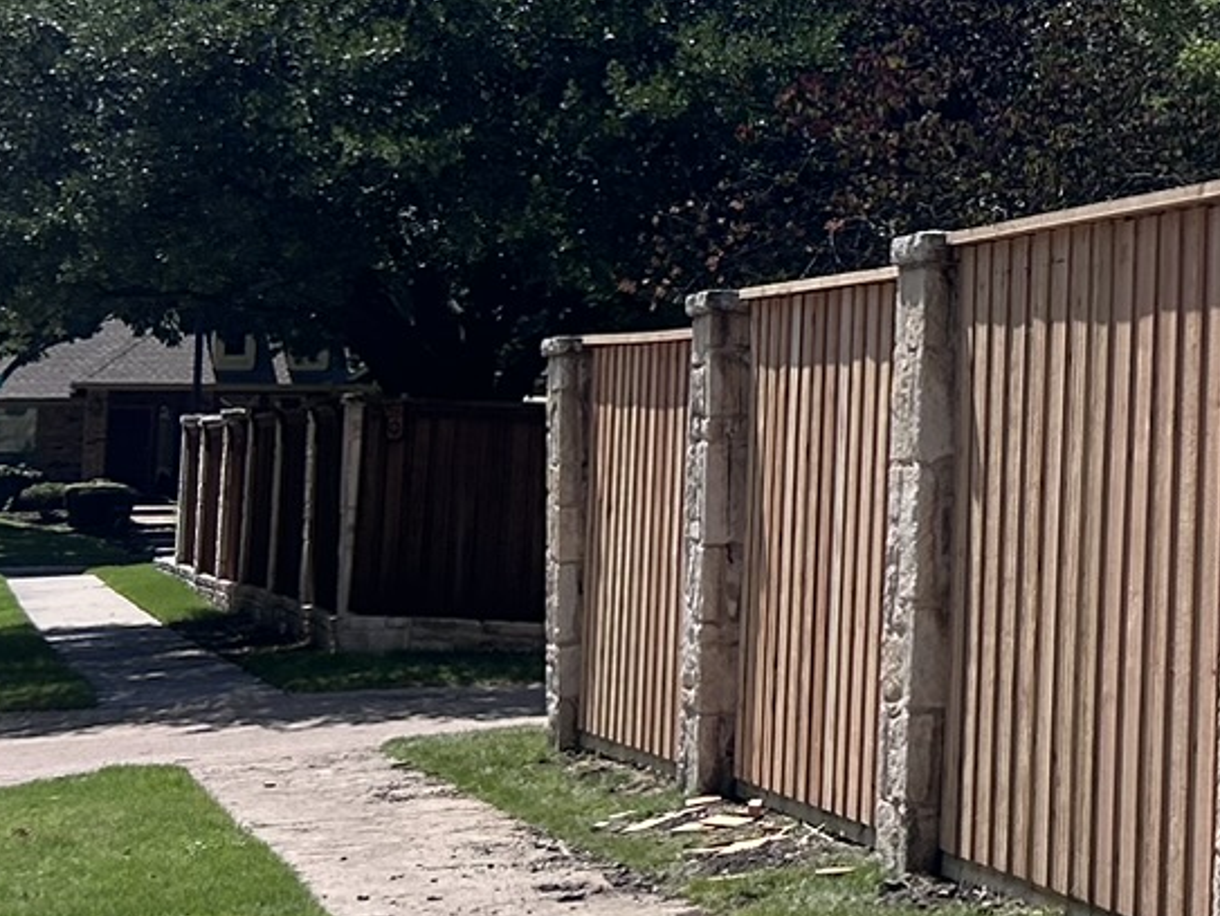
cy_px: -38
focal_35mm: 98
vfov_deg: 14.8
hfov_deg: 17.6
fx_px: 3456
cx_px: 1912
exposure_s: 1/6211
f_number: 1.5
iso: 50
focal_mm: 5.7
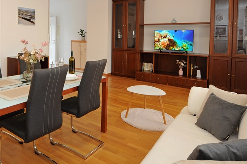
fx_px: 185
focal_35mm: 27
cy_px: 39
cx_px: 66
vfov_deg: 46.0
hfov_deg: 63.9
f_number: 10
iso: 200
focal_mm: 10
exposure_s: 1/2.5
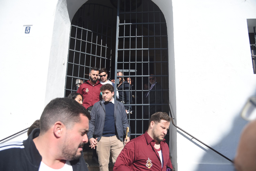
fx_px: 206
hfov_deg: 63.6
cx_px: 128
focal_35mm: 29
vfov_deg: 45.0
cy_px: 86
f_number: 6.3
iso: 100
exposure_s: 1/500
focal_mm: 29
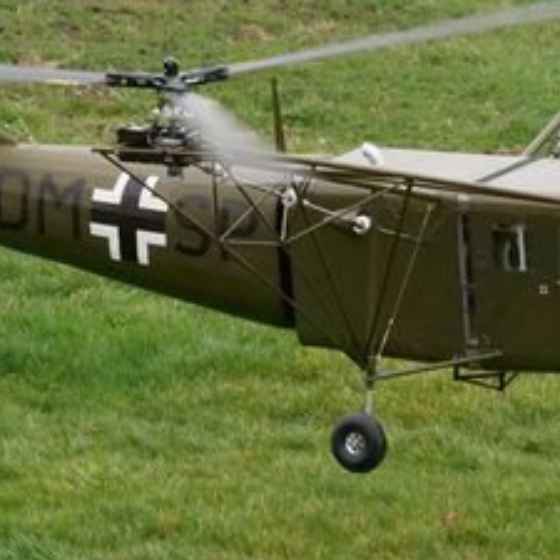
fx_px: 30328
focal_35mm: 1657
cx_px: 403
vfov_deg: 1.1
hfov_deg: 1.1
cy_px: 144
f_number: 8
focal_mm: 264
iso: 3200
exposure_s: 1/640
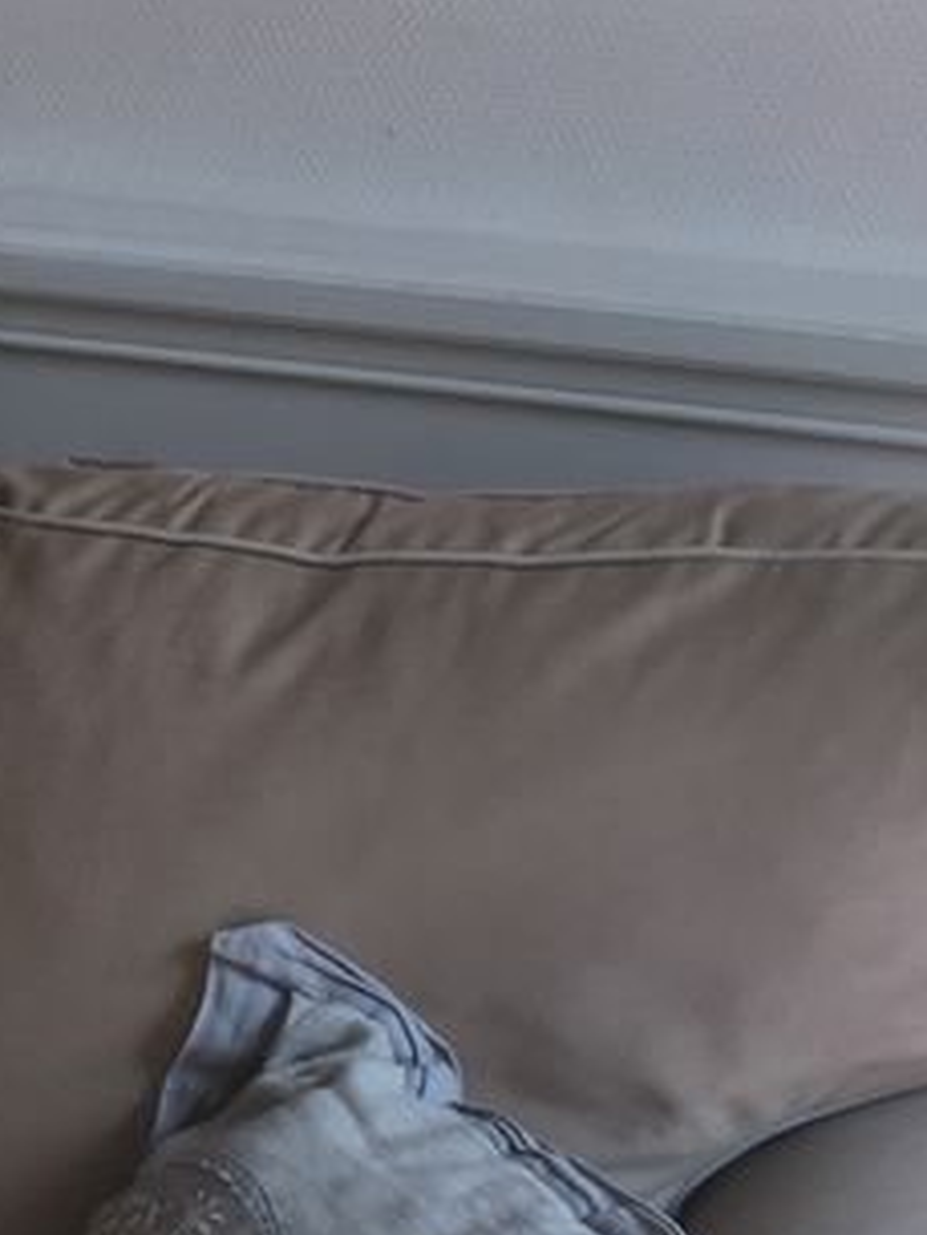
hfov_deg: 13.7
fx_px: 3390
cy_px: 1118
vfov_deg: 20.2
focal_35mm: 95
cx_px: -789
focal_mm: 4.15
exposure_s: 1/100
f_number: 2.2
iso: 32
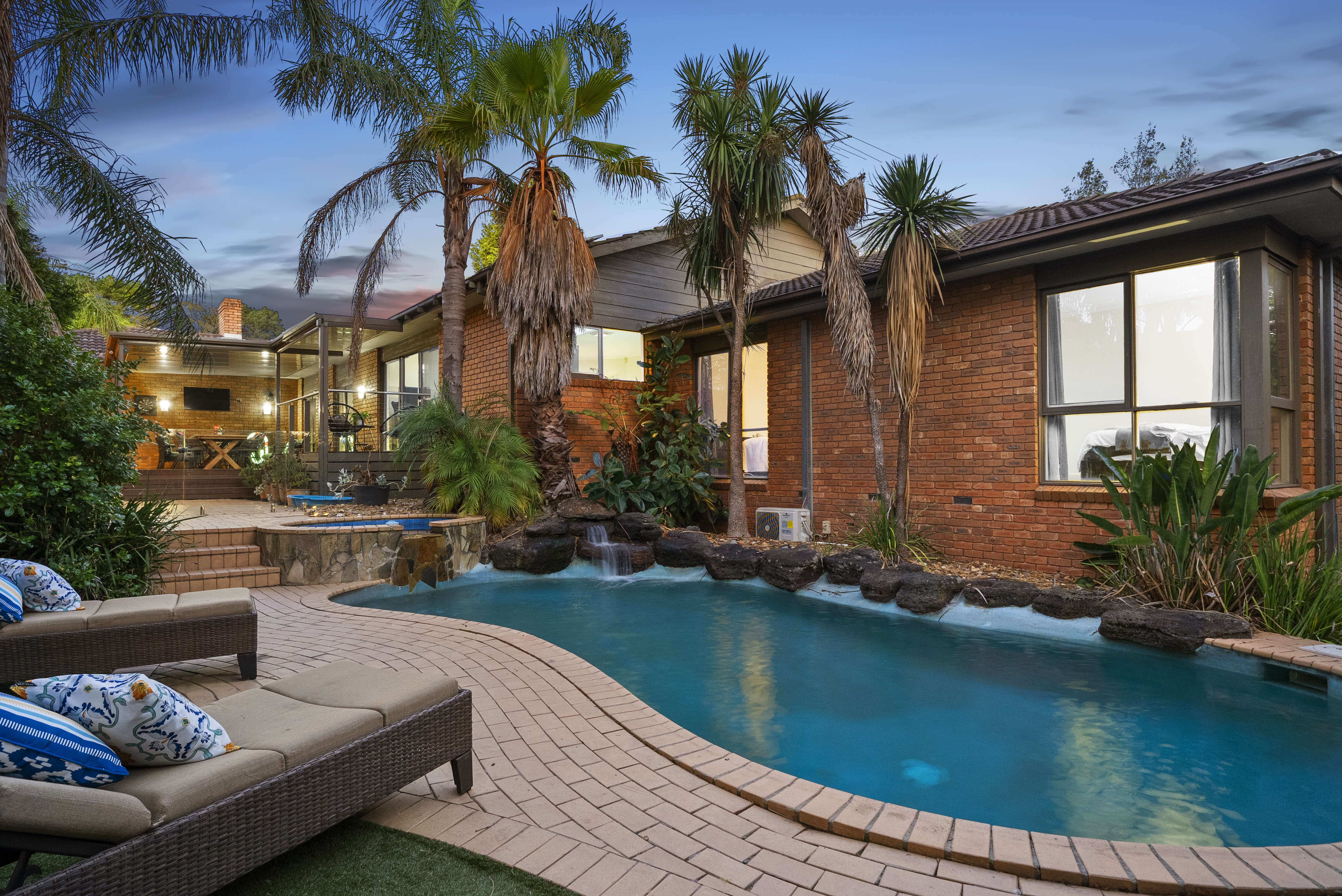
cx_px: 671
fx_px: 709
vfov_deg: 64.6
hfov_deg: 86.9
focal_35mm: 19
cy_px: 448
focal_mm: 19
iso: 1600
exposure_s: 1/2
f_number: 7.1
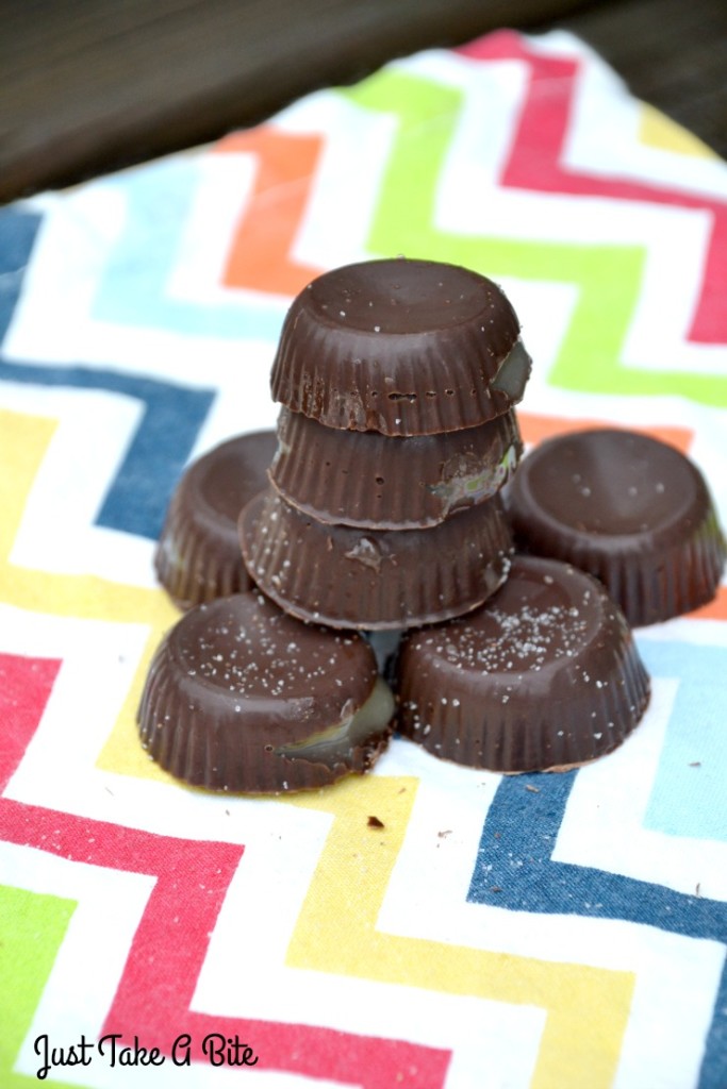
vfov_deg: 10.2
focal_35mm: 202
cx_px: 364
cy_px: 544
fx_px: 6132
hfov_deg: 6.8
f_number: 5.6
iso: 560
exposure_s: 1/125
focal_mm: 135
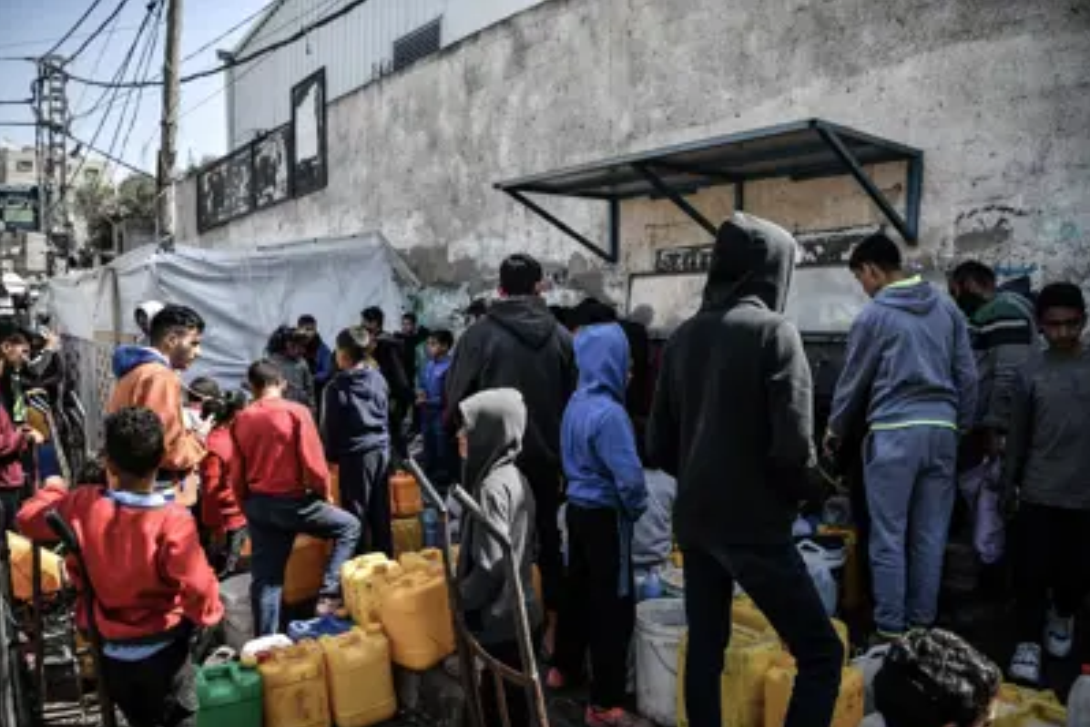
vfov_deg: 51.3
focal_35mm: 25
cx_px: 535
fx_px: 757
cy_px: 376
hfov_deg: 71.5
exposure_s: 1/2000
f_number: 2.8
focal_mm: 24
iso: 160
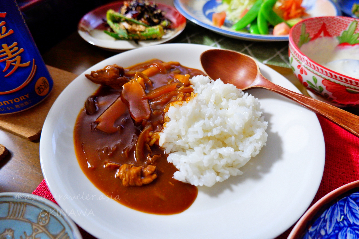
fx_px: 229
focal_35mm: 23
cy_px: 120
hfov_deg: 76.1
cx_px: 180
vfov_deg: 55.1
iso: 2500
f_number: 3.5
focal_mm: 15
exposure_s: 1/34
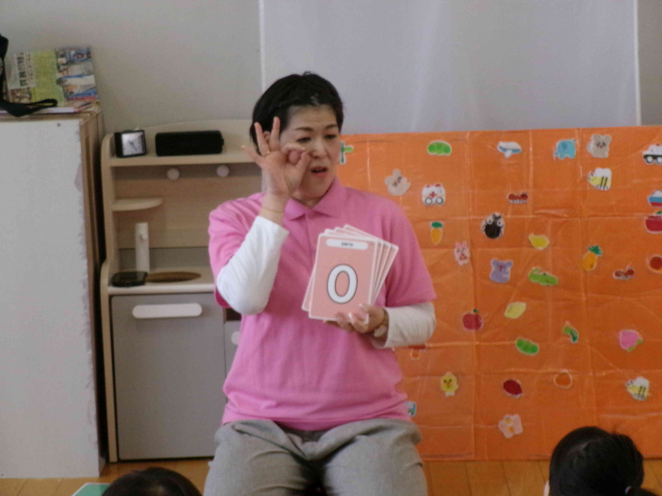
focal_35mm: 115
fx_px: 2199
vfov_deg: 12.9
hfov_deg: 17.1
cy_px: 248
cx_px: 331
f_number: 6.2
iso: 734
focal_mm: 20.6
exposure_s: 1/125
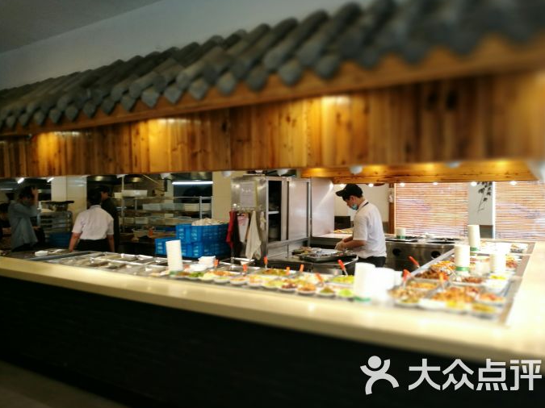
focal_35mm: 28
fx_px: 441
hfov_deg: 63.4
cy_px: 205
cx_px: 280
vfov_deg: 49.7
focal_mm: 4.5
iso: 125
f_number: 4
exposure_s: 1/50
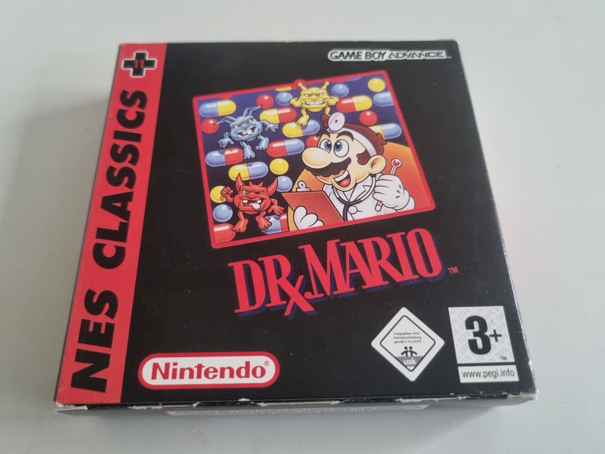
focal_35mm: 26
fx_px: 454
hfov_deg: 67.3
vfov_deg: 53.1
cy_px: 227
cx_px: 302
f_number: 1.8
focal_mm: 5.4
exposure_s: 1/33
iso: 640
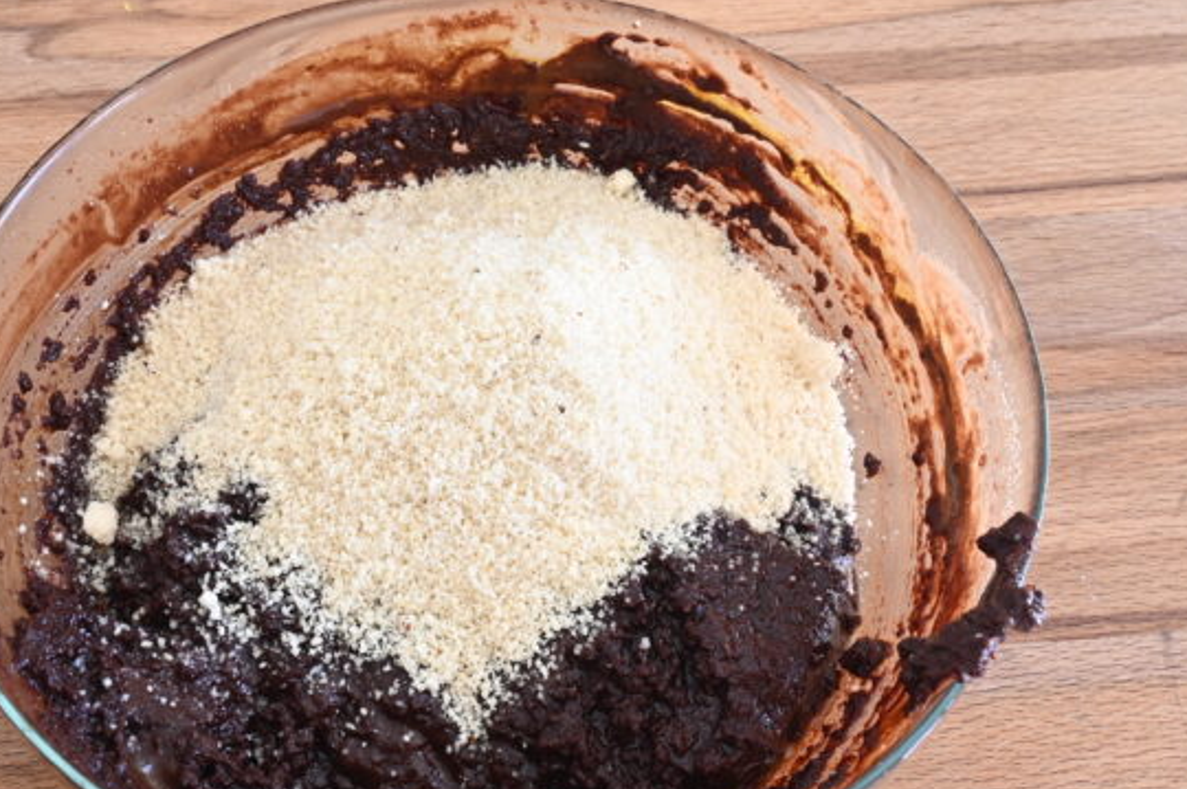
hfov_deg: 35.5
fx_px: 1845
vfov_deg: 24.1
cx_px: 459
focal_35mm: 56
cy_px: 447
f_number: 11
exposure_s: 1/6
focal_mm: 28
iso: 200
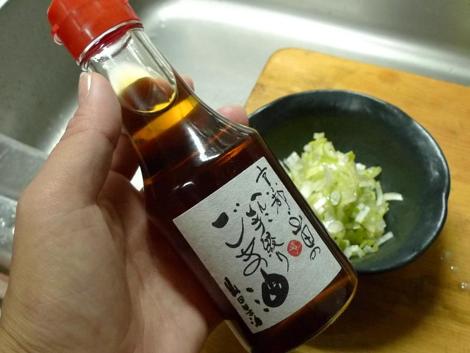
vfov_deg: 39.7
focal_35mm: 36
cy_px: 176
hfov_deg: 51.4
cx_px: 235
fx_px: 489
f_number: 3.2
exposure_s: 1/20
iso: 400
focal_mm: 5.1
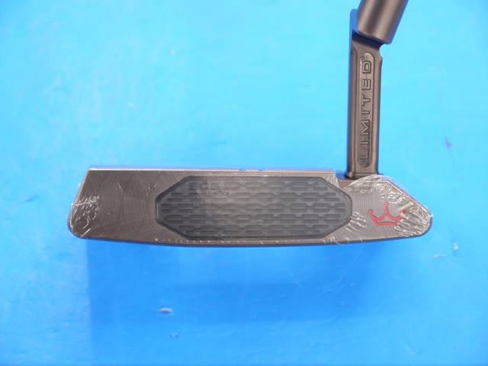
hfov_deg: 23.3
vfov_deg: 17.6
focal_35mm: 84
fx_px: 1184
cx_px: 244
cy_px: 183
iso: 800
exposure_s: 1/80
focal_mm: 42
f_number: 5.6
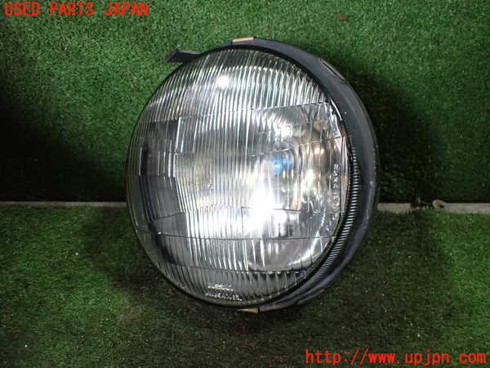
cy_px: 184
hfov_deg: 60.0
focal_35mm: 30
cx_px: 245
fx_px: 425
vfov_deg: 46.8
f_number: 2.3
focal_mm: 5.4
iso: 500
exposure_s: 1/125
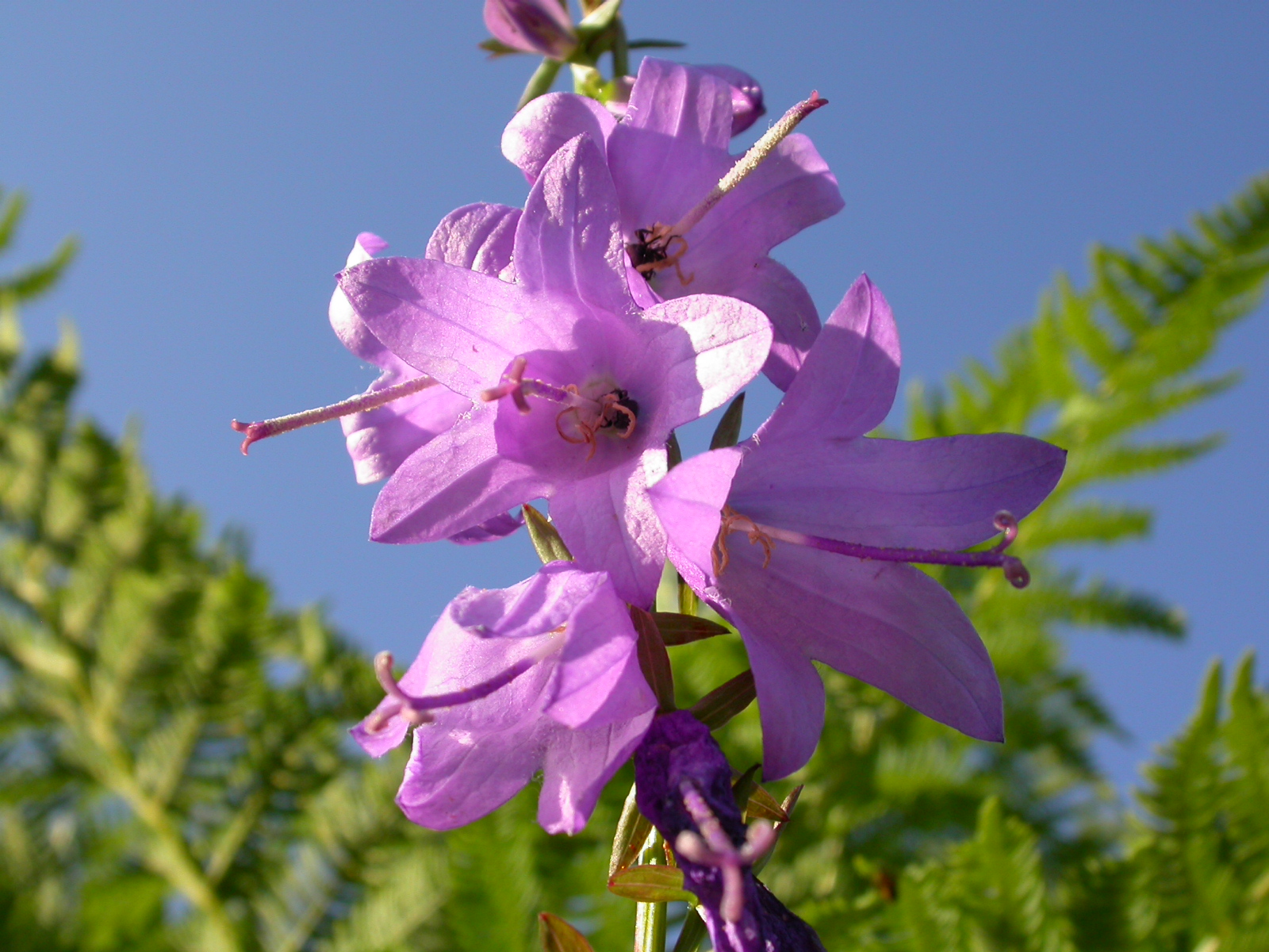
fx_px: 1906
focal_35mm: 52
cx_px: 634
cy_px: 476
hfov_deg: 36.8
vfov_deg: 28.0
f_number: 5.9
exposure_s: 1/240
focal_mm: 10.9
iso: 100
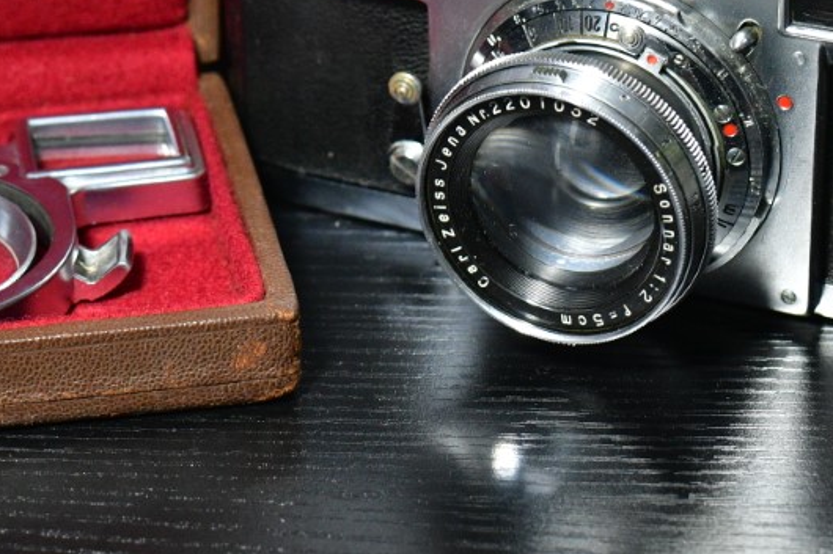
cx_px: 267
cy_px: -22
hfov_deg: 17.9
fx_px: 2639
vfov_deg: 11.9
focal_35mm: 114
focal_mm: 35
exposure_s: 1/60
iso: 2000
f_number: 5
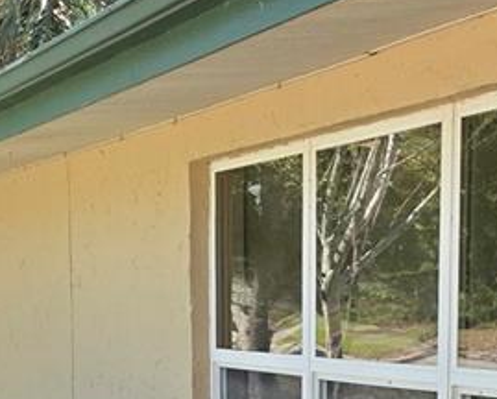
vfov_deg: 15.0
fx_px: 1473
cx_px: 233
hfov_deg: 19.1
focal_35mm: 100
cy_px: 462
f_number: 1.7
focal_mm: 6.25
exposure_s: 1/359
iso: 25
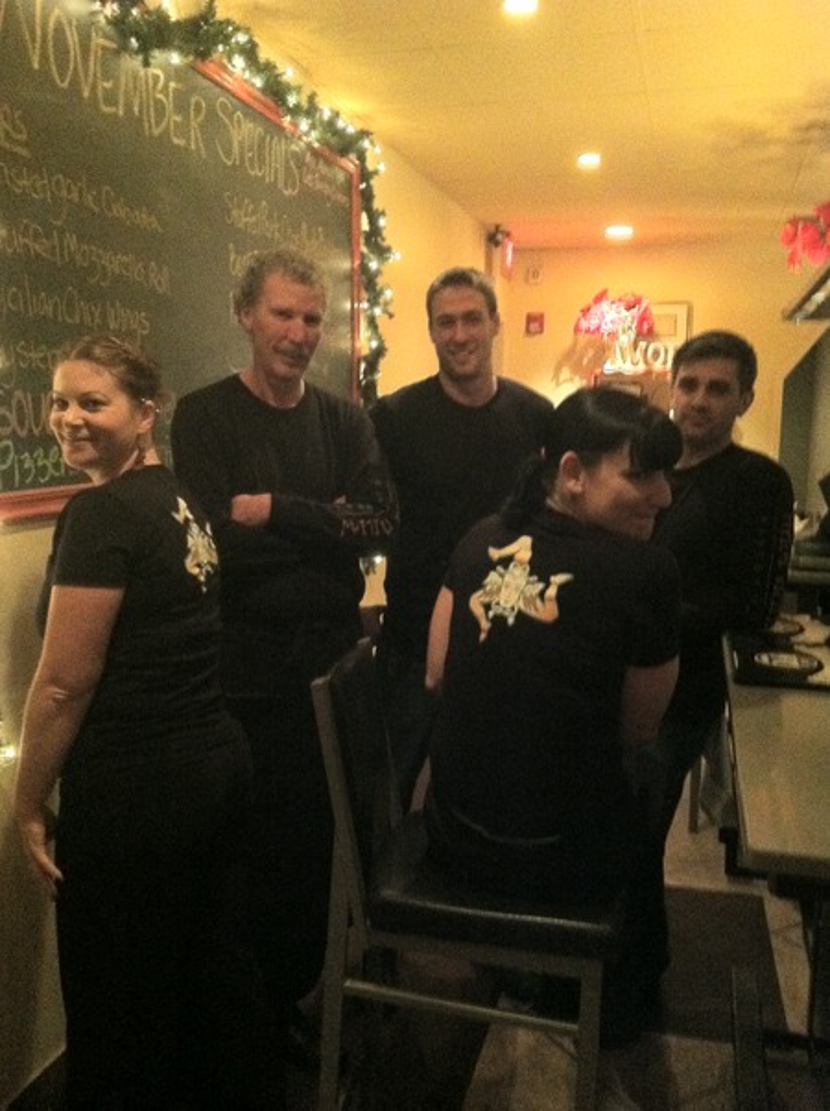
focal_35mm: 35
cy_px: 556
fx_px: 1121
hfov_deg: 40.6
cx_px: 415
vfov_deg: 52.7
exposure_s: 1/15
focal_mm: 3.85
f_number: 2.8
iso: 1000
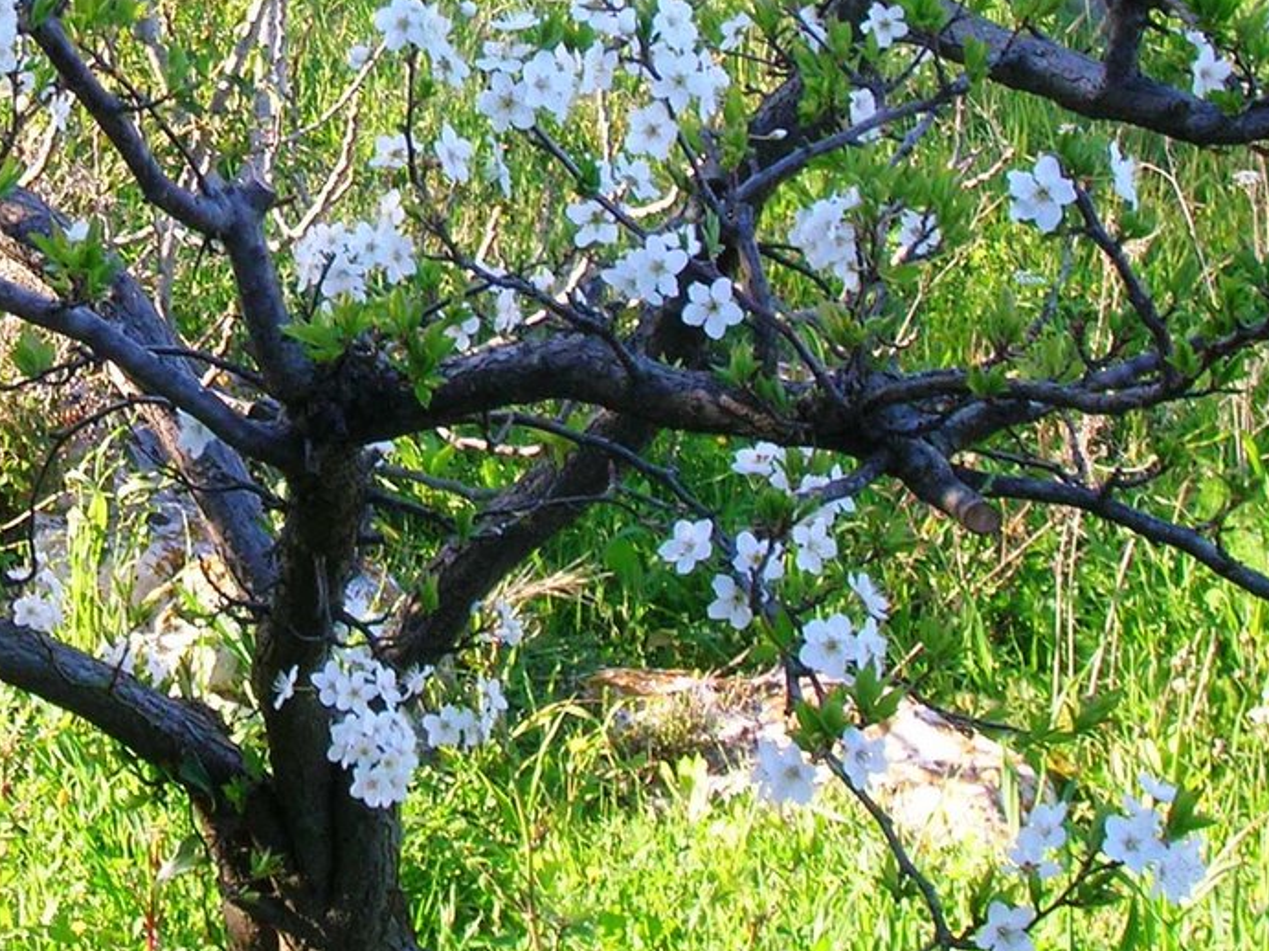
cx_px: 23
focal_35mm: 96
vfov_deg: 15.3
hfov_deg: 19.9
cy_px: 187
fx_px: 3519
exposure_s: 1/45.5
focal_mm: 7.7
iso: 50
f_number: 5.4
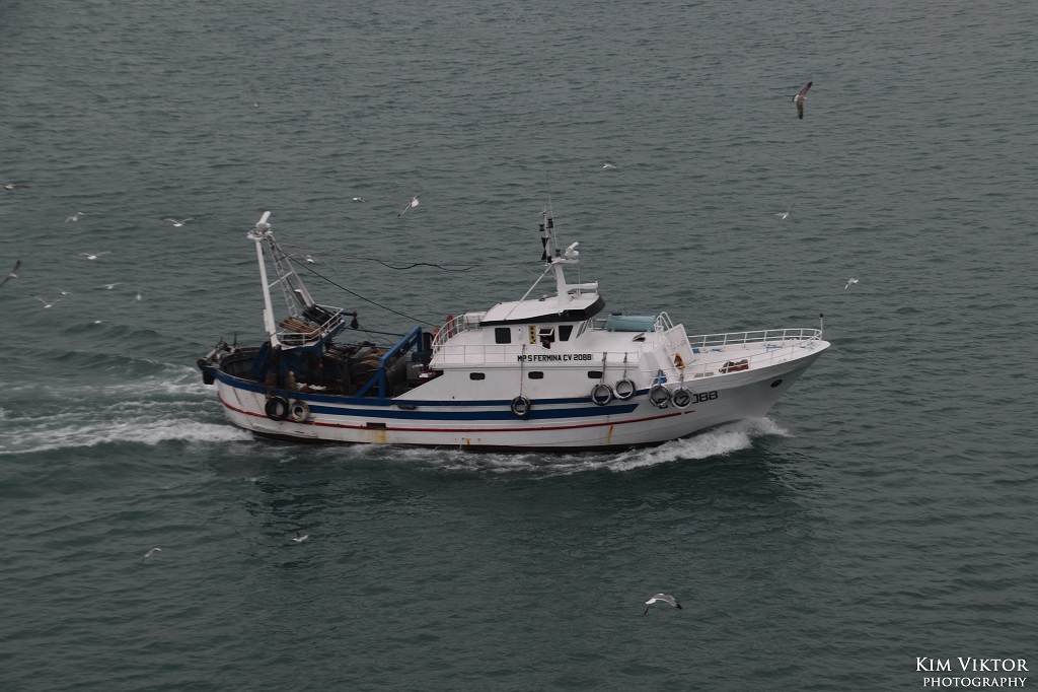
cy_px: 346
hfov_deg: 16.1
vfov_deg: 10.7
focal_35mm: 128
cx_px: 519
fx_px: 3675
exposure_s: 1/250
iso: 200
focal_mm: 85
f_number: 8
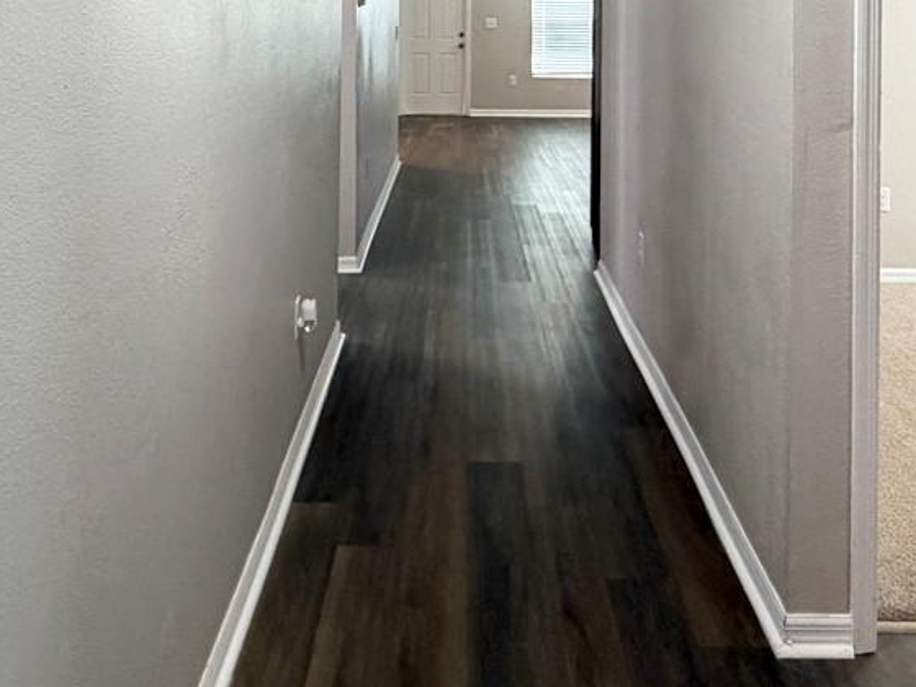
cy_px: 13
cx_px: 450
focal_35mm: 40
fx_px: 1058
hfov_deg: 46.8
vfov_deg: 33.2
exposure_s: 1/60
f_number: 2.2
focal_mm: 2.22
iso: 320
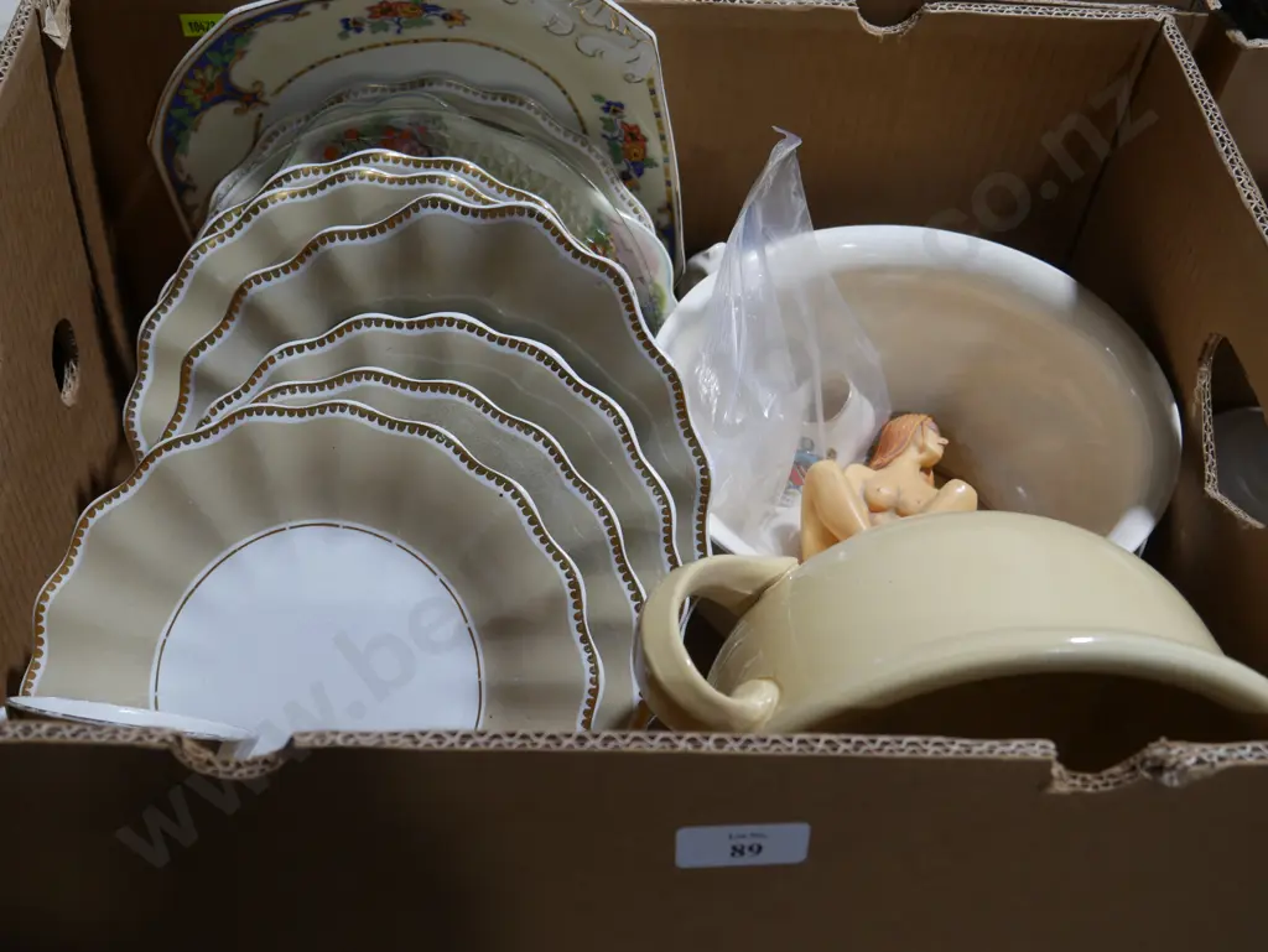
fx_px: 1466
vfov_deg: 36.0
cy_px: 476
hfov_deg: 46.8
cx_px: 634
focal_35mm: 40
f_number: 4.5
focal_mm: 20
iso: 200
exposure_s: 1/60
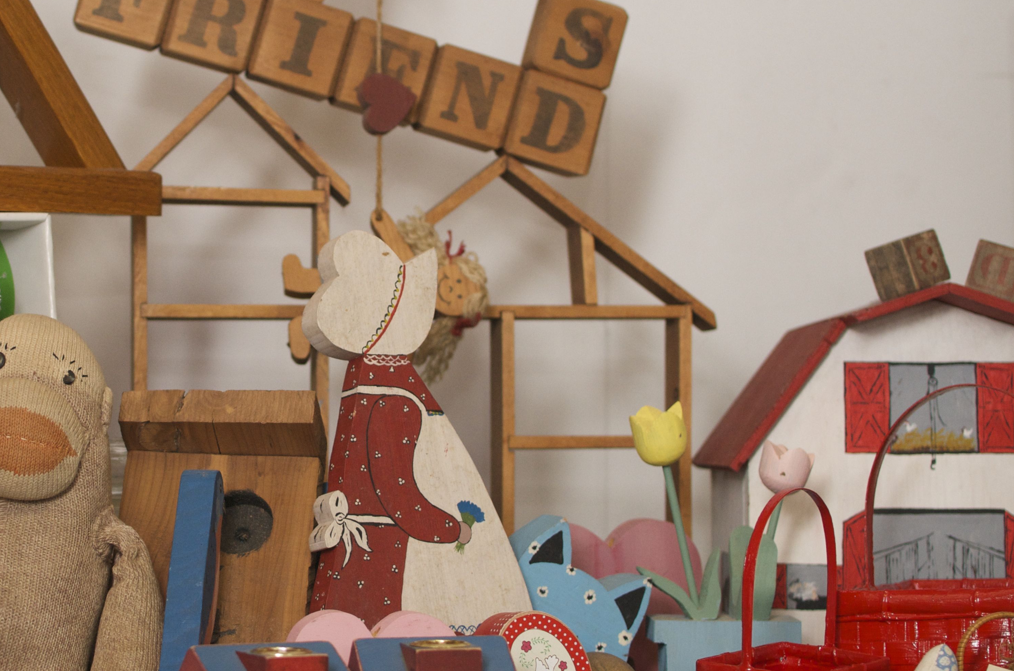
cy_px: 308
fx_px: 2384
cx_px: 222
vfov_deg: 16.0
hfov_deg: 23.7
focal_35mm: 85
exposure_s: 1/160
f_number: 2.8
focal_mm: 35
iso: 500
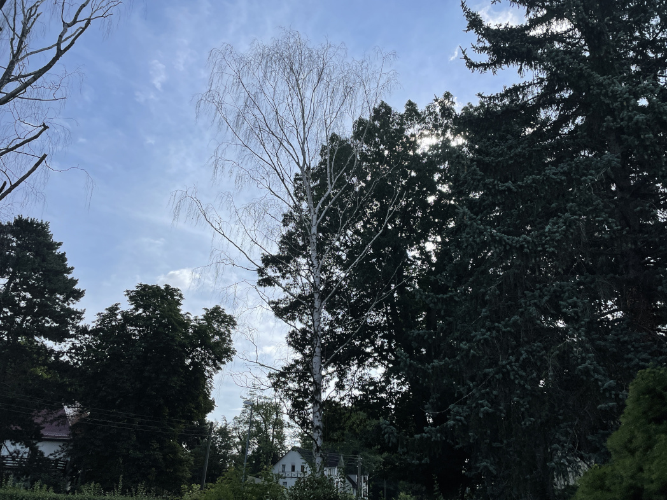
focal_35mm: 26
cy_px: 250
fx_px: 501
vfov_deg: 53.1
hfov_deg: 67.3
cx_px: 334
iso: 32
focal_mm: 4.2
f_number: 1.6
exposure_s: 1/7299
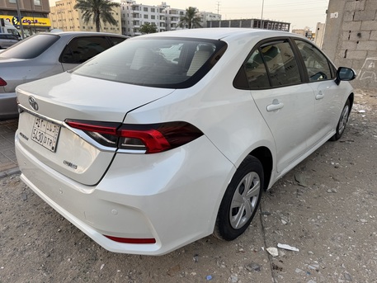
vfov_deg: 56.8
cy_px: 142
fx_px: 261
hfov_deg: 71.6
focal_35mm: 24
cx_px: 188
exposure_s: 1/178
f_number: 1.78
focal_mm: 6.76
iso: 64
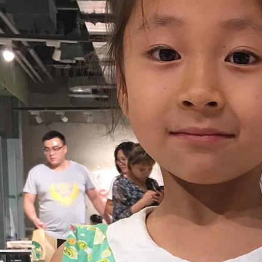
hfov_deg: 16.5
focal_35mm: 103
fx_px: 882
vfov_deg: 15.9
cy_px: 353
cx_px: 269
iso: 64
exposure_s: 1/17
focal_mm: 4.15
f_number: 2.2
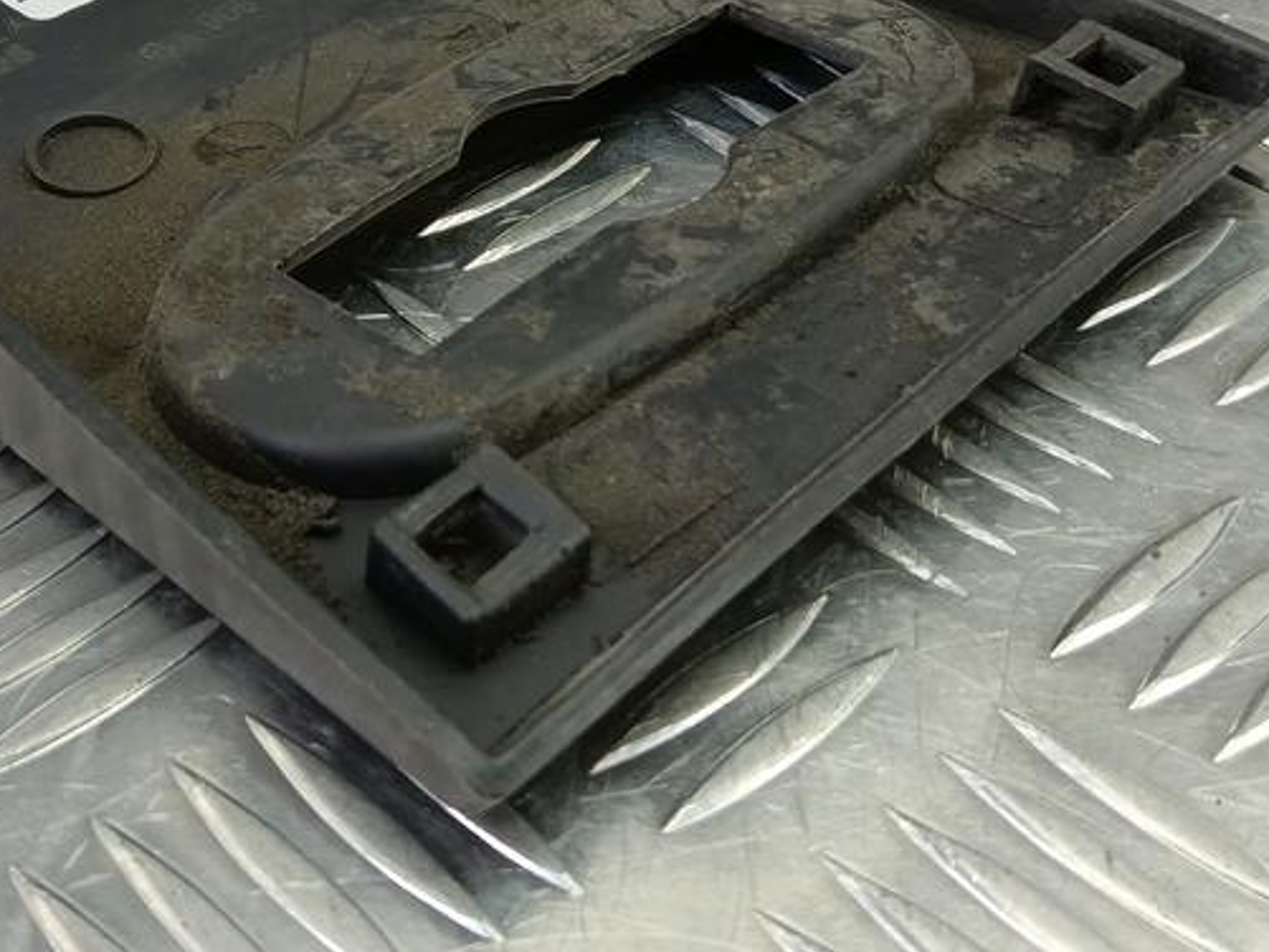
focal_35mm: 47
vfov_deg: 29.9
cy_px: 142
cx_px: 347
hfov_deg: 39.5
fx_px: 1723
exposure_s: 1/50
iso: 185
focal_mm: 4.11
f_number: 1.6
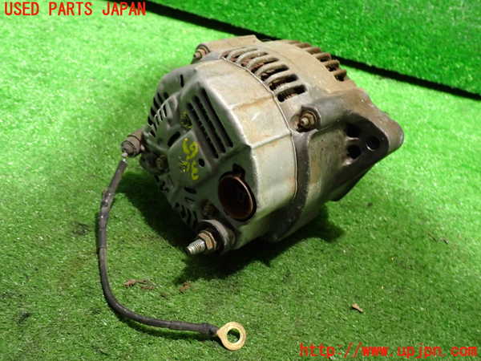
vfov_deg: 44.2
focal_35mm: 32
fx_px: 445
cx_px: 240
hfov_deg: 56.8
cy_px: 180
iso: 800
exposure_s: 1/15
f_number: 2.4
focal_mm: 5.79
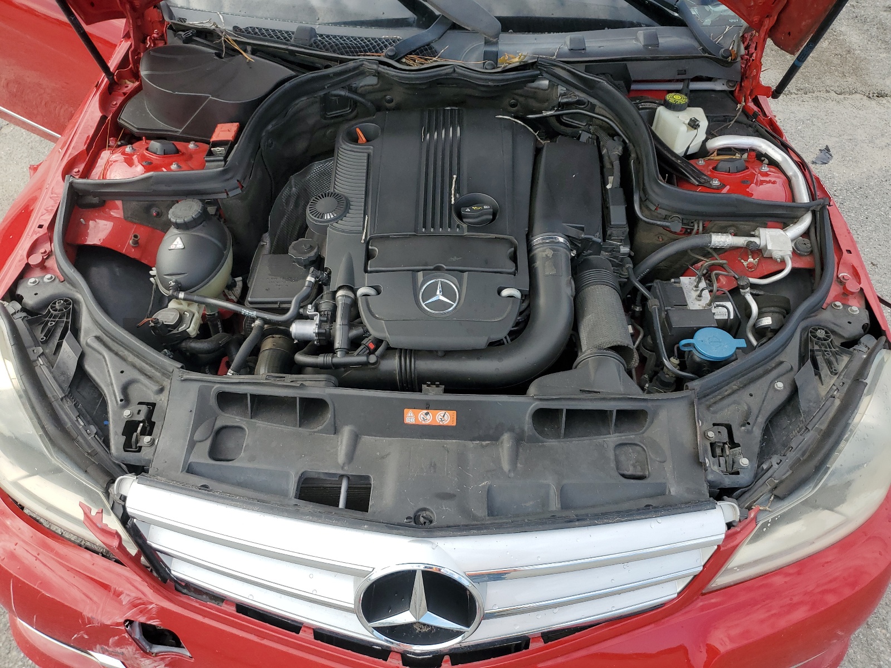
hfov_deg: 67.3
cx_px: 446
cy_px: 334
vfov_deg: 53.1
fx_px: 669
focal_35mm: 26
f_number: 1.5
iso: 50
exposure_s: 1/1000
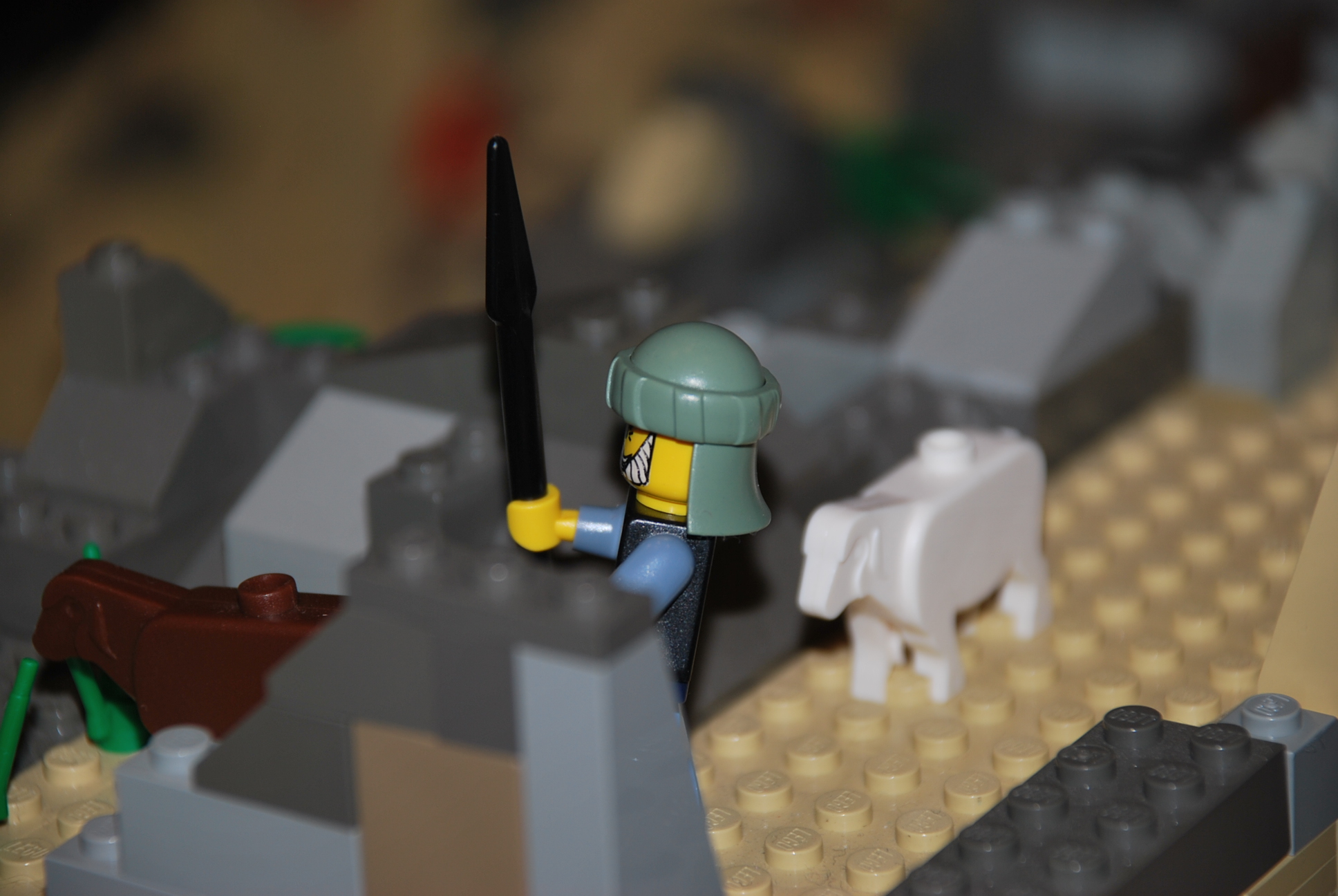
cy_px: 448
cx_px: 669
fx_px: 7535
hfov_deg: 10.1
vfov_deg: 6.8
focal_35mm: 202
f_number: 5.6
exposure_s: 1/125
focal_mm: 135
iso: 100
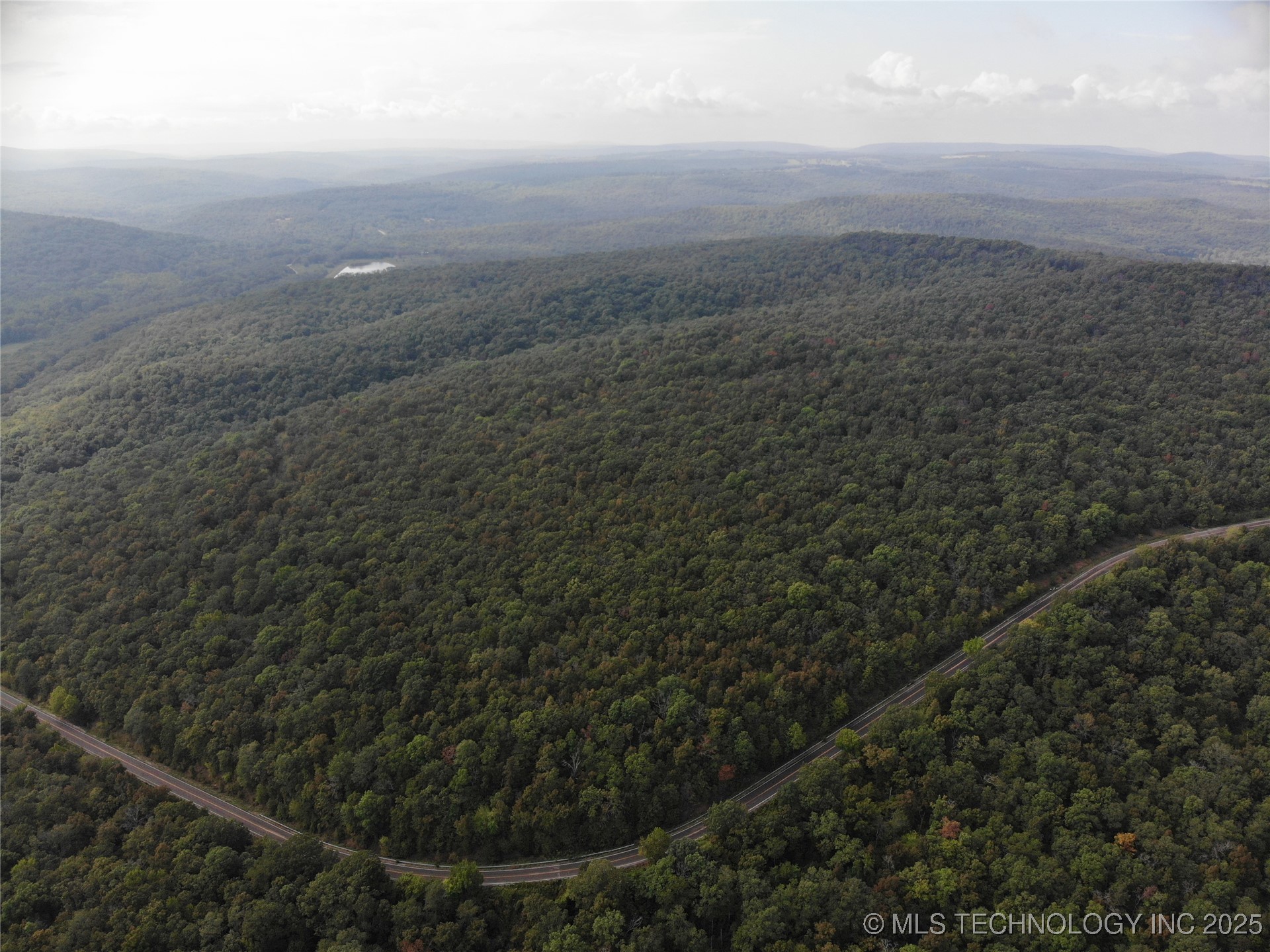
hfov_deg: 71.6
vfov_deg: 56.8
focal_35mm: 24
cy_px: 476
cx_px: 635
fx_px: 880
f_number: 2.8
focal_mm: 4.5
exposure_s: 1/180
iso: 100
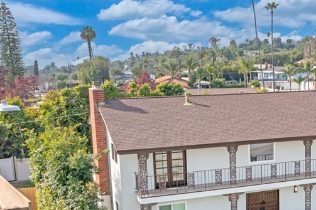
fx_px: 500
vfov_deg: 23.4
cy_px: 167
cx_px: 269
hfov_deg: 33.6
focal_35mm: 57
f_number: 5
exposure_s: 1/500
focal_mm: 10.26
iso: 100
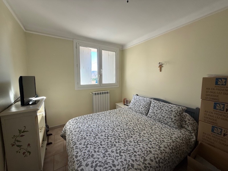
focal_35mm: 14
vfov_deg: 85.7
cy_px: 86
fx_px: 92
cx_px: 114
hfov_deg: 102.1
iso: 125
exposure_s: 1/99
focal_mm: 2.22
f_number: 2.2
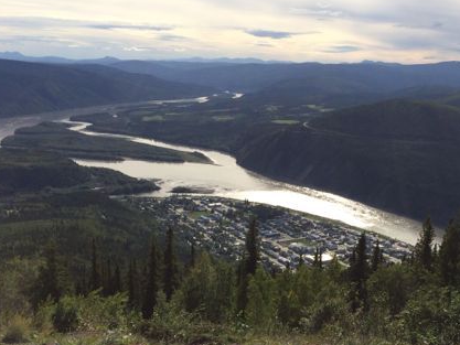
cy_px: 237
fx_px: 611
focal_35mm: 46
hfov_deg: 40.7
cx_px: 307
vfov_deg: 31.2
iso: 40
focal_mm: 4.12
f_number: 2.2
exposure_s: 1/2933
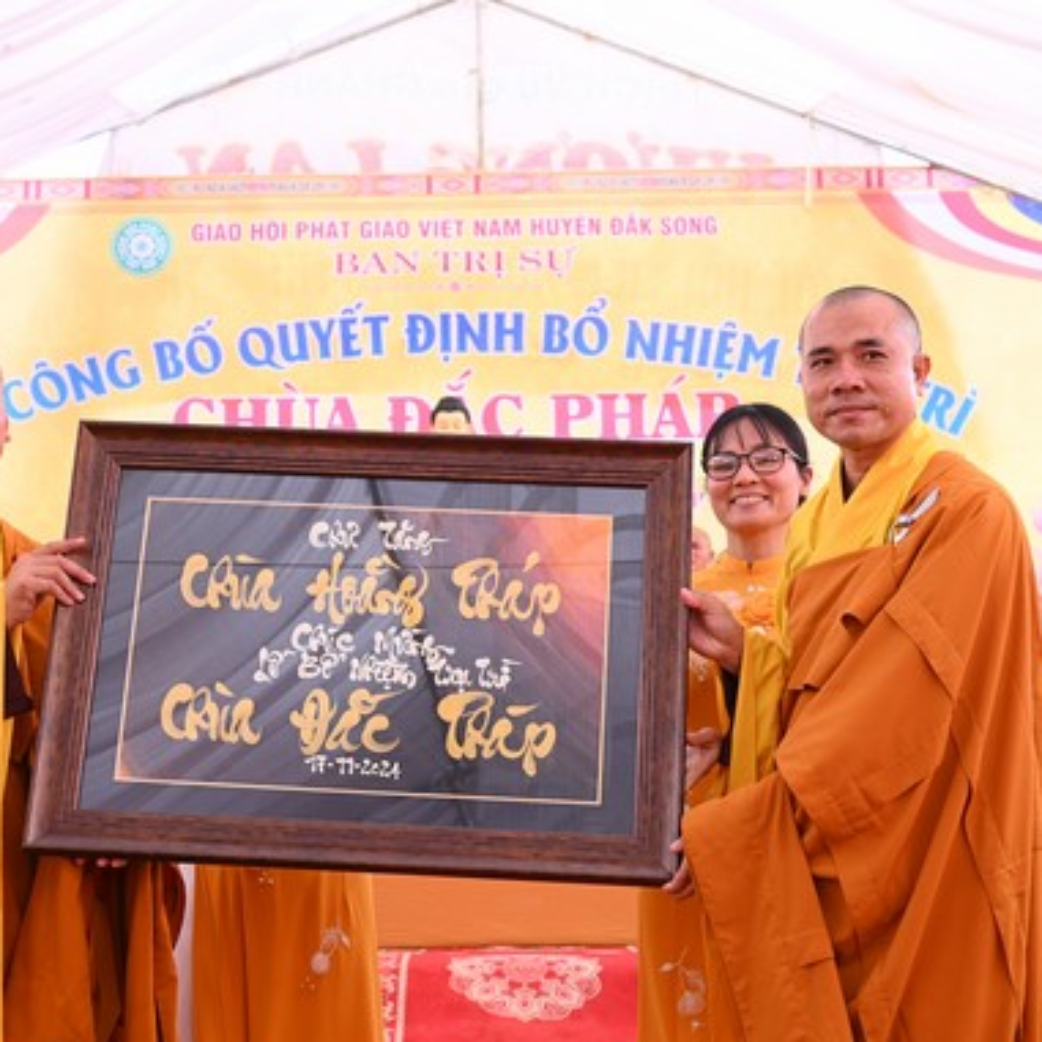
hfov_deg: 29.5
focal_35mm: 58
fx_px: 1975
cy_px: 569
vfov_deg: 29.5
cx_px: 465
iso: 800
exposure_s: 1/200
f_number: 4.5
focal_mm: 40
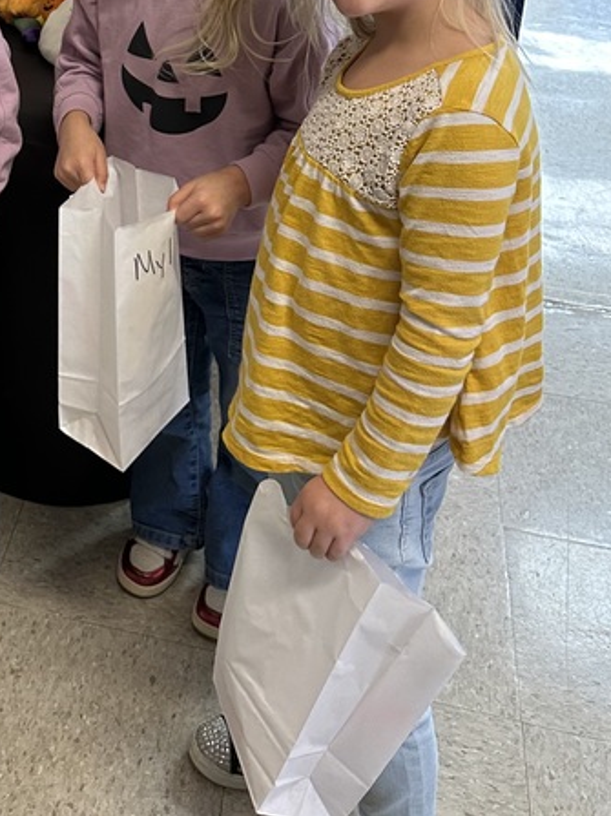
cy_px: 29
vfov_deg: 32.5
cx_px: -13
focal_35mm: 55
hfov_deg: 25.2
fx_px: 1295
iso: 200
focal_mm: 6.86
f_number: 1.78
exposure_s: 1/60
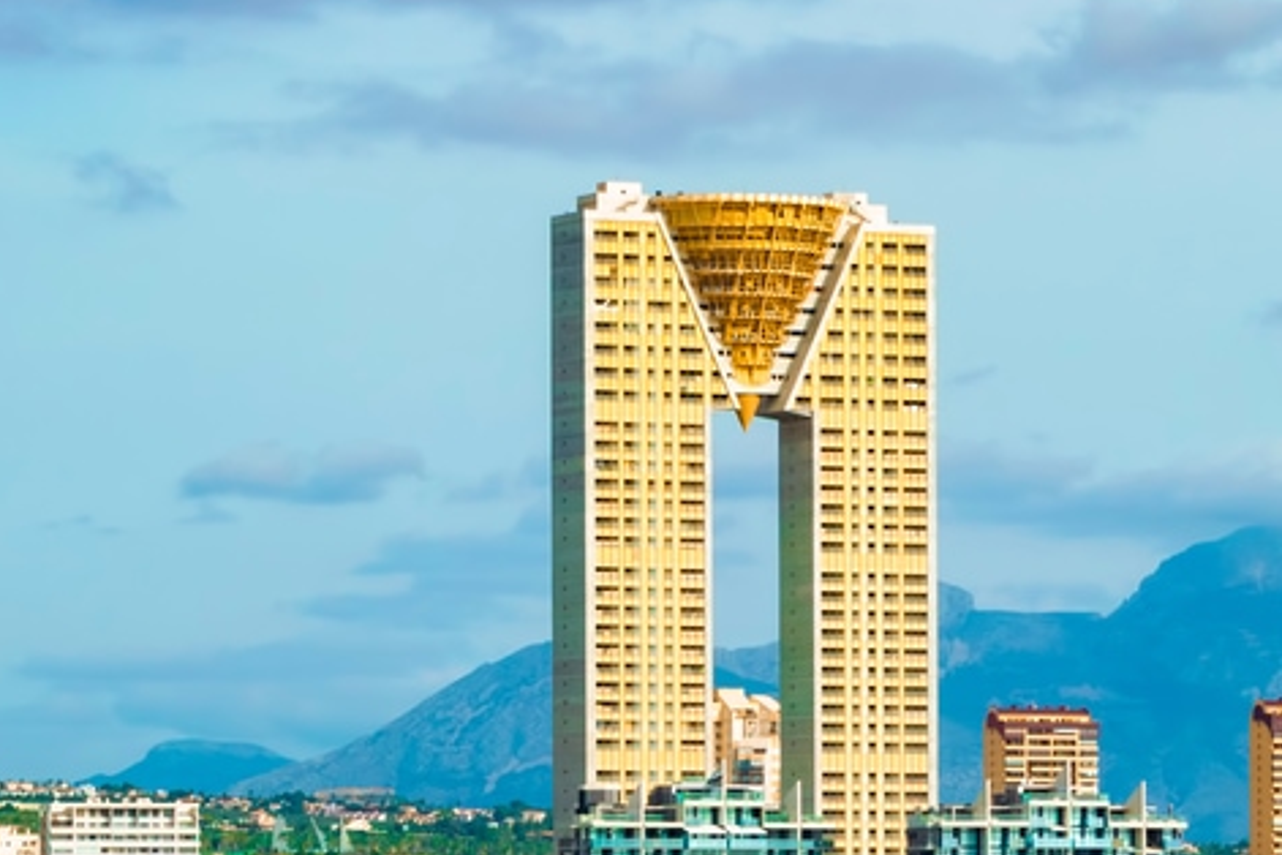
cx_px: 1508
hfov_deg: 9.5
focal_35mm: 215
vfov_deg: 6.4
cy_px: 1010
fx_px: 7656
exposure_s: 1/320
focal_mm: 50
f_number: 11
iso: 100
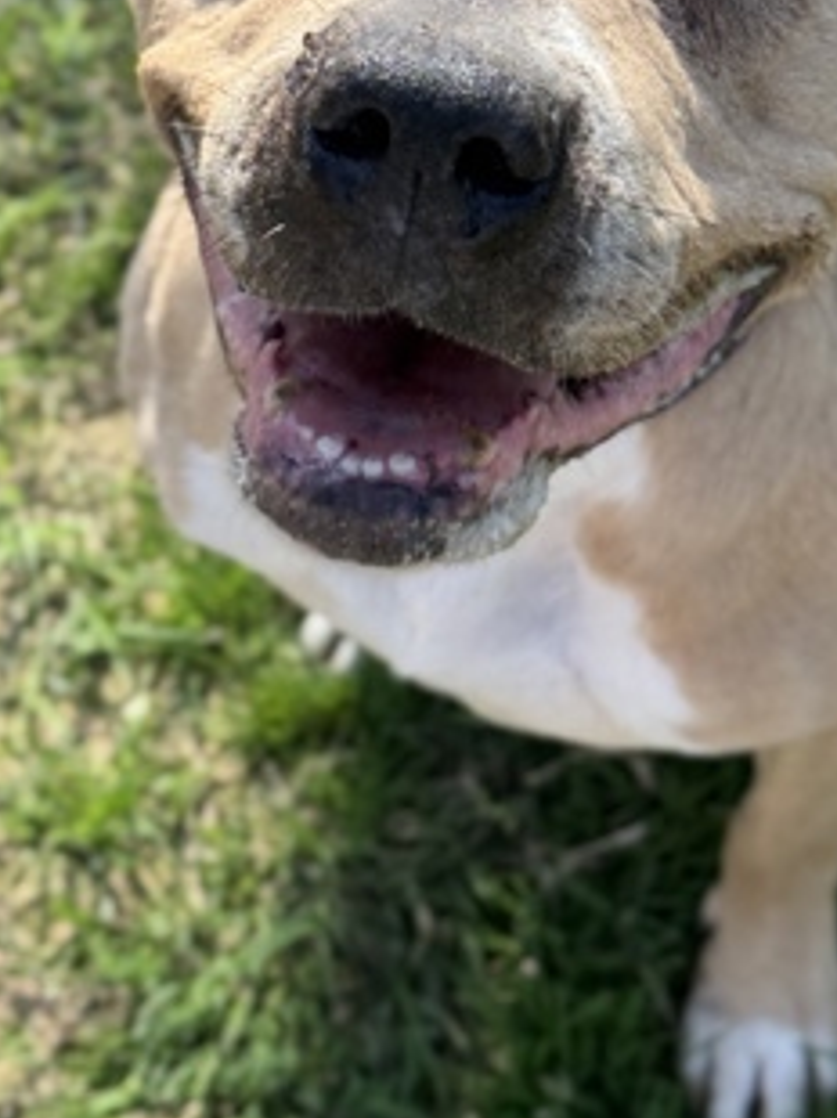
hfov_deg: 16.9
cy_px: 283
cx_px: 613
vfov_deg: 22.3
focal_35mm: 87
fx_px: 2809
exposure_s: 1/1395
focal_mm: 6.76
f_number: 1.78
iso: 64
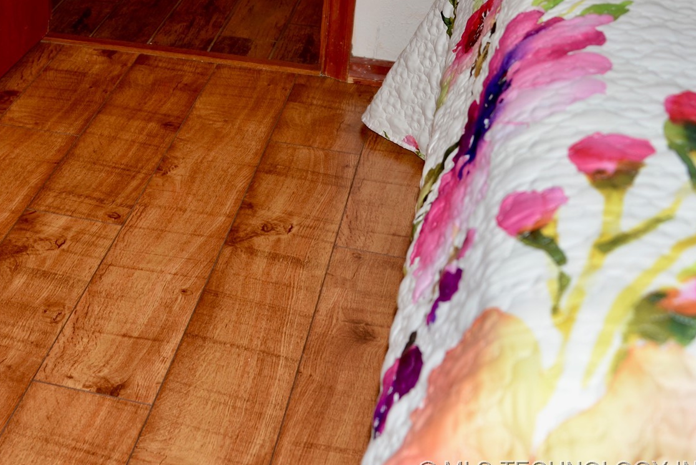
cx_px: 146
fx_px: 1199
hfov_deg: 31.6
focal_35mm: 62
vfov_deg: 21.6
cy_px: 71
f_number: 3.8
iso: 320
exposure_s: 1/60
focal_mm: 34
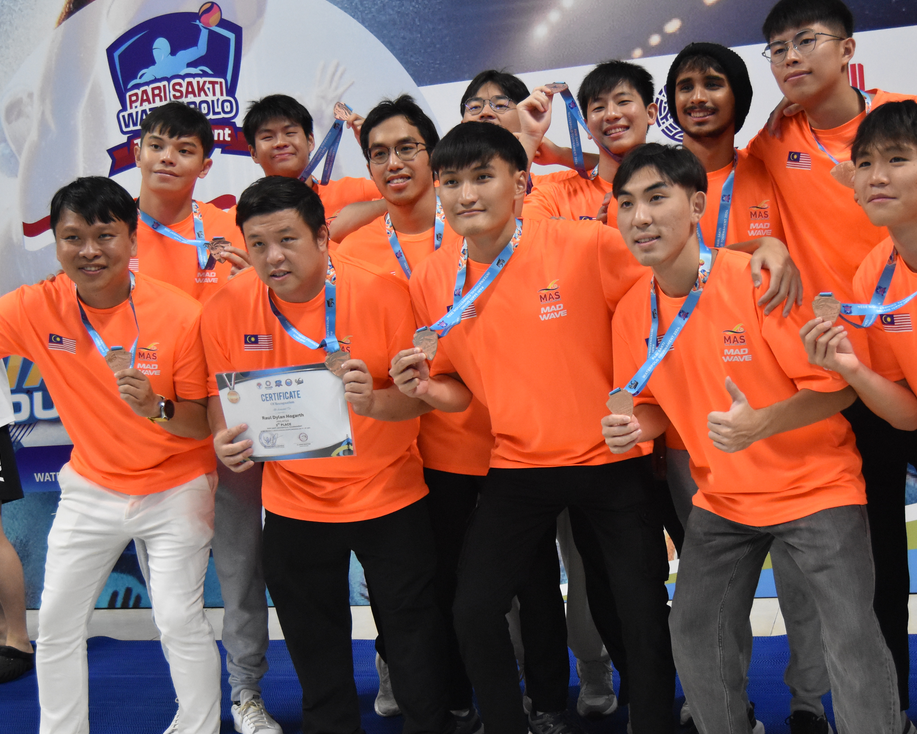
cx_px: 520
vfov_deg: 31.6
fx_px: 1294
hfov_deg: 38.9
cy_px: 386
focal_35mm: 48
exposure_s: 1/500
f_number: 3.8
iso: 2500
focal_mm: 23
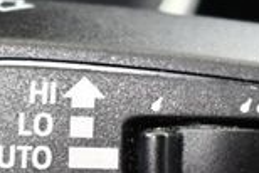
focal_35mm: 200
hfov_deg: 10.2
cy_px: 188
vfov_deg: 6.8
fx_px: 1440
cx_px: 52
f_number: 4
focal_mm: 24
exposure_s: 1/60
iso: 5000
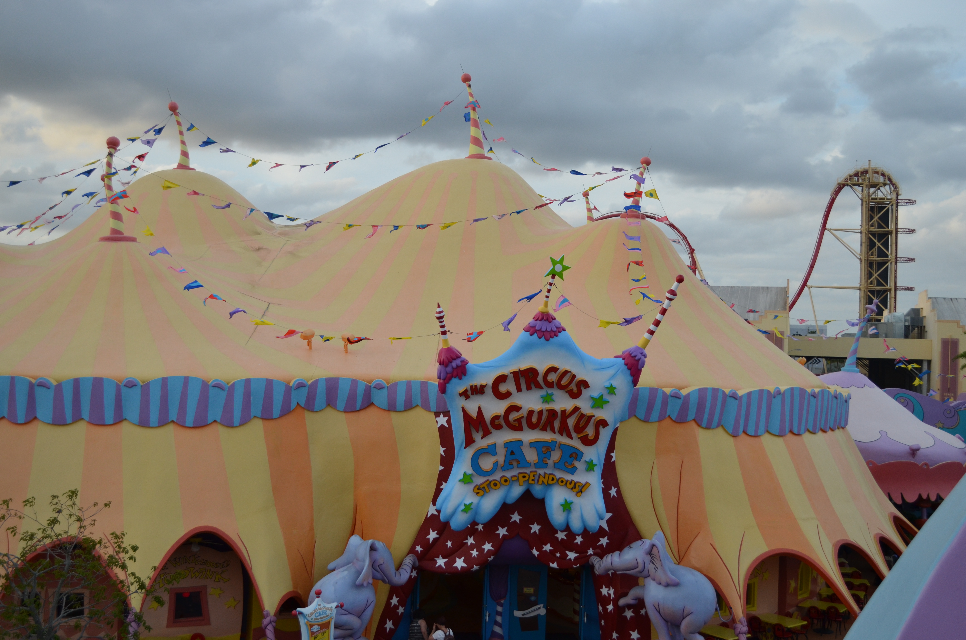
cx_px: 483
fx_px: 1125
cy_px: 320
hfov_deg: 46.5
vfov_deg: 31.8
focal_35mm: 42
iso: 500
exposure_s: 1/1000
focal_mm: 28
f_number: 4.5
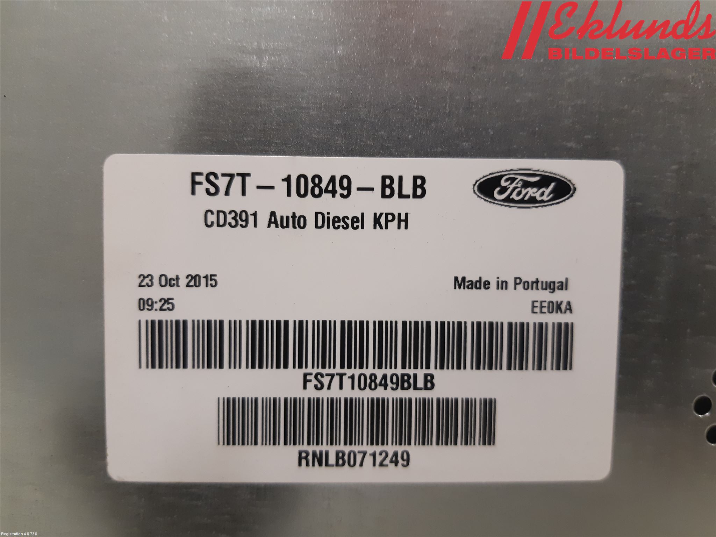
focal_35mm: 26
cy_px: 268
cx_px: 358
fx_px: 538
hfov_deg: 67.3
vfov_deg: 53.1
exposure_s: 1/50
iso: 200
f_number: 1.7
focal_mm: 3.93
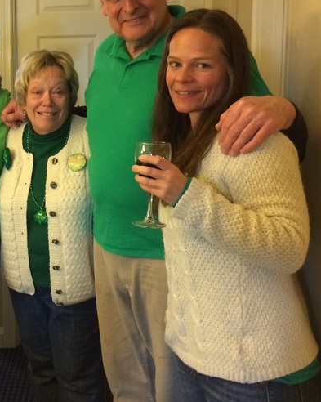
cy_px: 154
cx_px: 0
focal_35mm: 54
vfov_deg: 34.6
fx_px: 642
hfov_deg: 26.6
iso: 320
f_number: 2.2
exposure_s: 1/17
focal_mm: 4.12
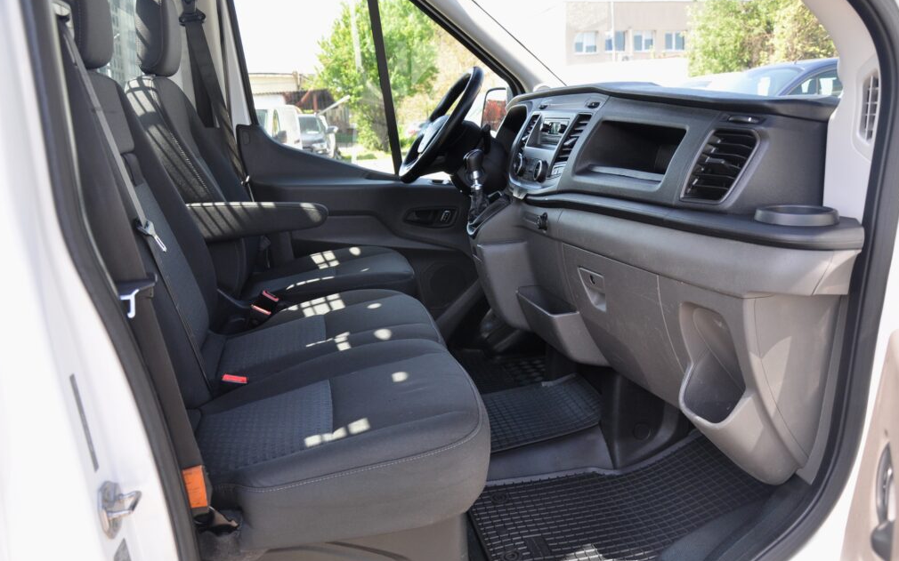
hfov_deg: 58.9
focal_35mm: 33
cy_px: 290
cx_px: 449
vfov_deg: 38.8
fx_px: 797
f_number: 5
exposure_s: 1/100
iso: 400
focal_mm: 21
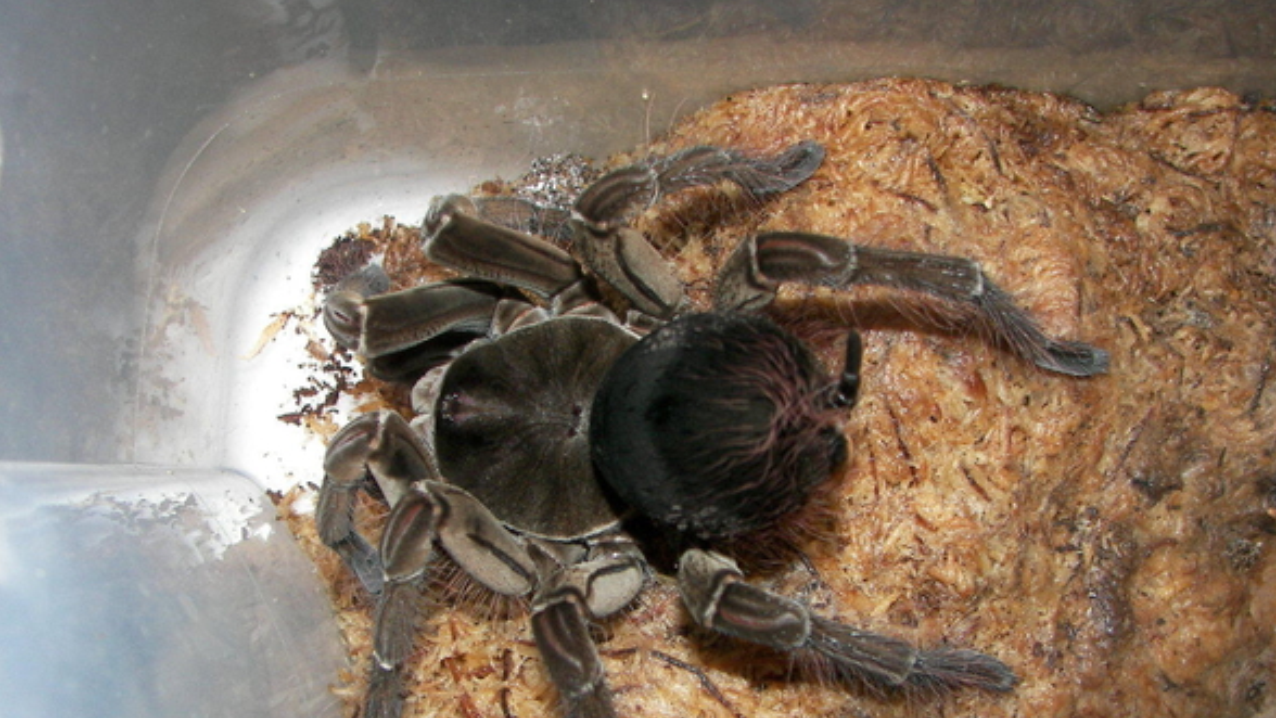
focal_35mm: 40
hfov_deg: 50.5
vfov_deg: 29.5
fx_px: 1354
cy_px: 475
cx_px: 649
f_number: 2.8
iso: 100
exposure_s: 1/30
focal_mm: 6
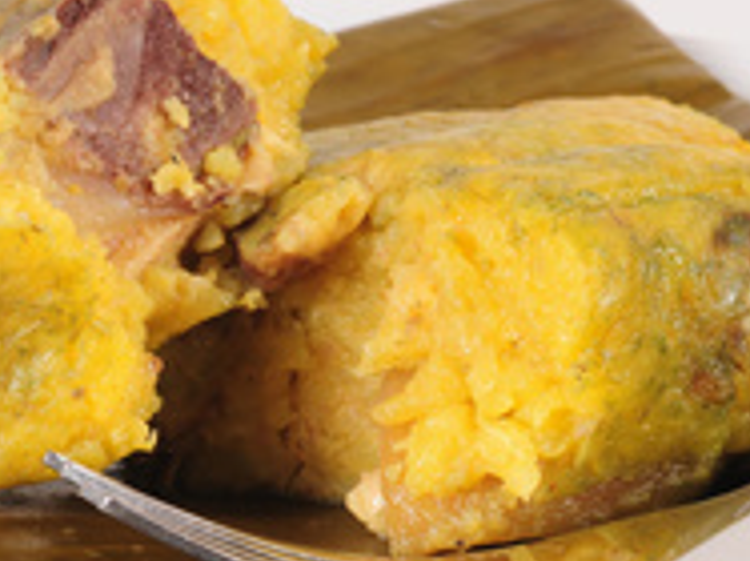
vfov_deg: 6.5
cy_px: 305
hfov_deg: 8.6
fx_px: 4958
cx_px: 231
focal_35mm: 229
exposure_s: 1/125
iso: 200
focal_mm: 70
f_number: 18
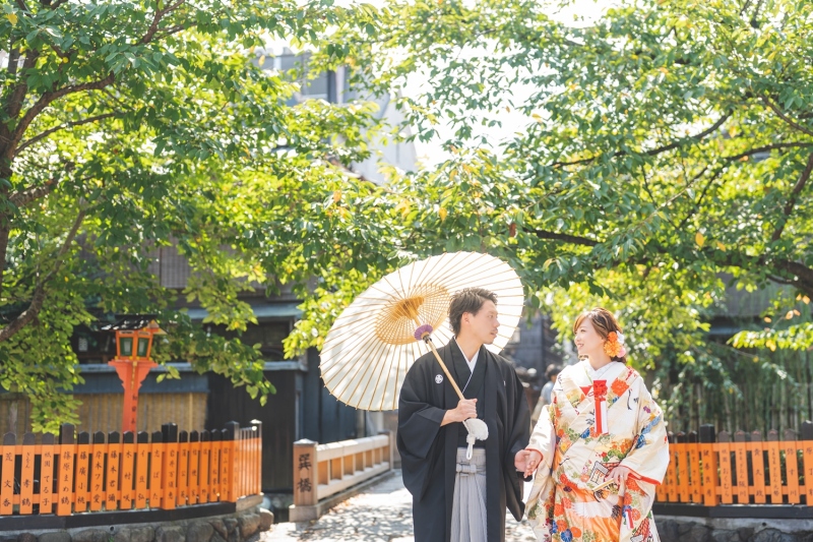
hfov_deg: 39.6
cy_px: 271
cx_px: 406
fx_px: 1129
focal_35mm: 50
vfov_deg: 27.0
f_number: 1.8
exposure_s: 1/640
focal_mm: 50
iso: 100
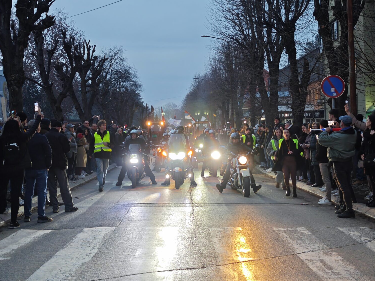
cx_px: 186
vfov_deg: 30.9
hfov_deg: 40.4
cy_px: 138
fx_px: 509
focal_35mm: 47
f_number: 1.63
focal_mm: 8.72
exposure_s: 1/50
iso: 144
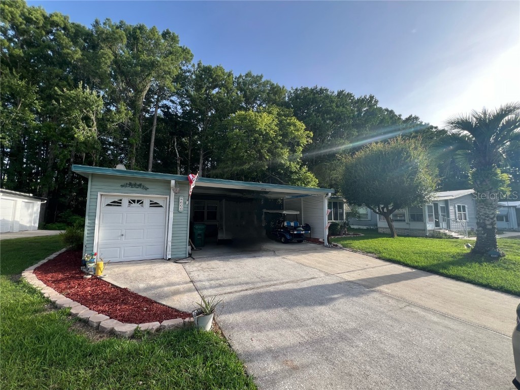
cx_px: 260
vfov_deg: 89.9
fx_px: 195
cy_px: 195
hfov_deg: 106.2
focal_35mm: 13
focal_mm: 1.57
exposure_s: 1/341
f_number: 1.8
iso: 32
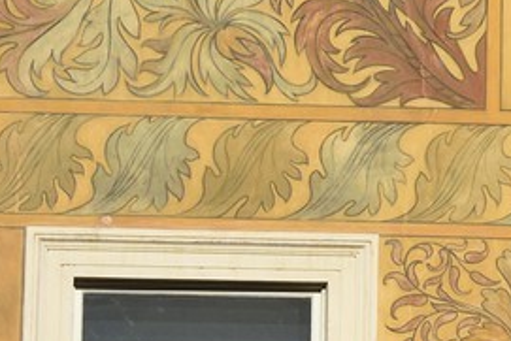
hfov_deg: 2.7
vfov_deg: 1.8
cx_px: 1375
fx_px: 10892
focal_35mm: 767
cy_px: -138
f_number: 13
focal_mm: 130
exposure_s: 1/250
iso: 200
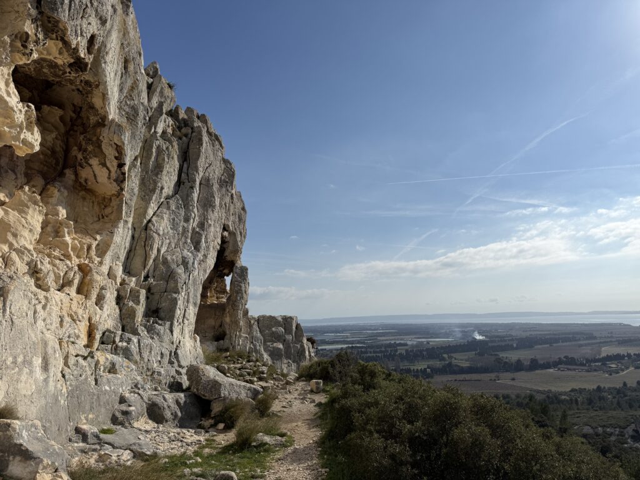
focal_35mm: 24
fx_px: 444
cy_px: 240
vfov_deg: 56.8
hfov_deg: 71.6
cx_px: 320
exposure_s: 1/14286
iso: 64
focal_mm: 6.76
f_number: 1.78
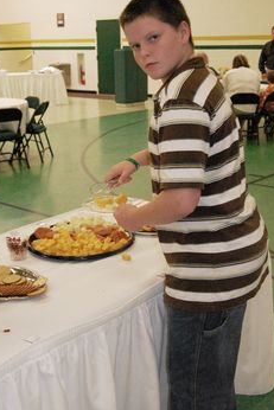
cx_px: 141
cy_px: 212
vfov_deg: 38.2
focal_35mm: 52
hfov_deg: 26.0
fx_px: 593
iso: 1600
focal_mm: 30
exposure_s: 1/60
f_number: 5.6
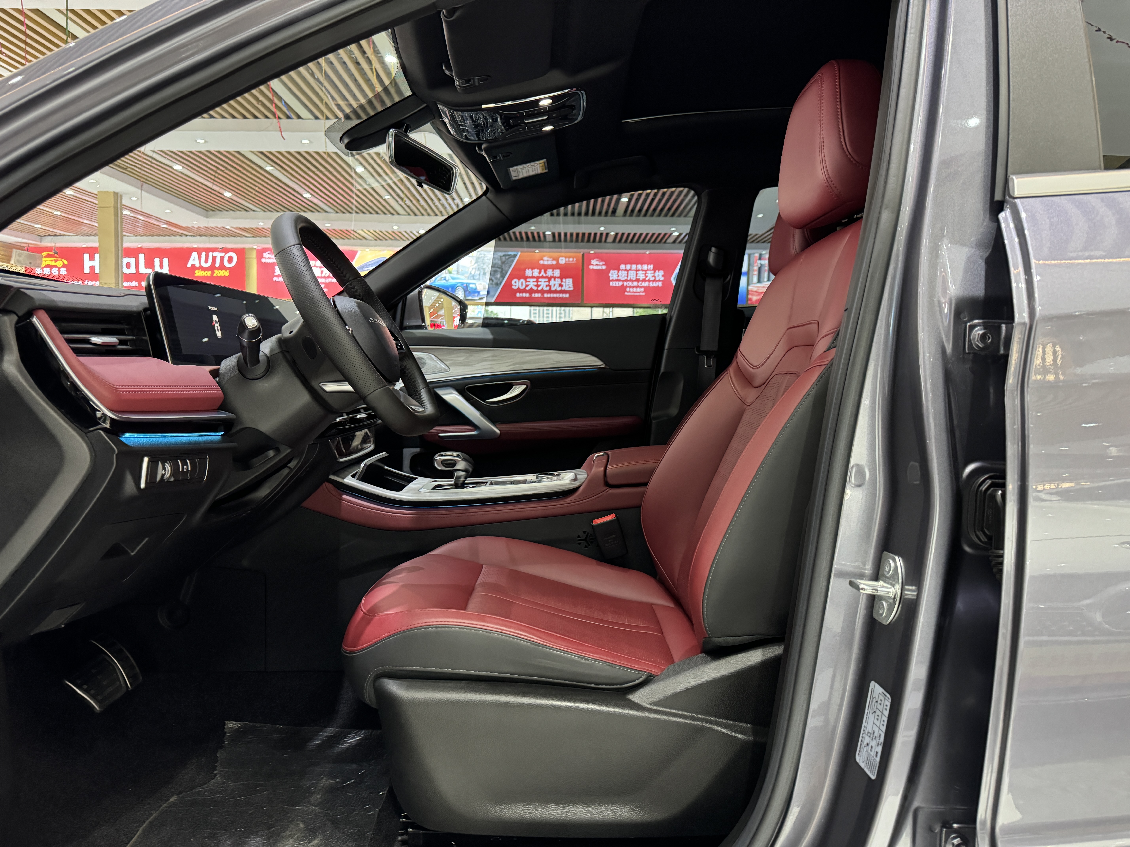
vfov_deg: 56.8
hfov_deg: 71.6
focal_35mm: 24
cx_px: 565
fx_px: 783
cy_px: 424
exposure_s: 1/50
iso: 640
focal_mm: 6.86
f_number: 1.78
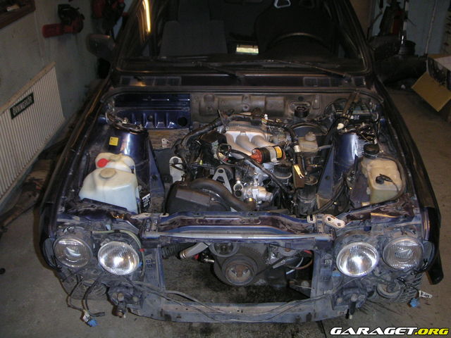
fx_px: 482
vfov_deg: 38.7
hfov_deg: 50.1
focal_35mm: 37
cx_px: 226
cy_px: 169
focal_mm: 5.7
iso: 160
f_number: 2.8
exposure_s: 1/45
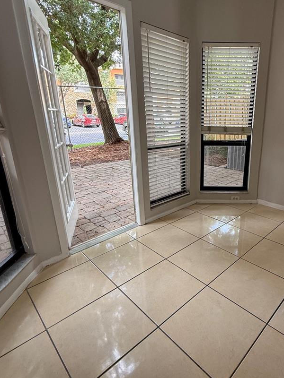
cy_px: 185
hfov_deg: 62.0
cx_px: 188
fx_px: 230
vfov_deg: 79.0
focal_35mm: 21
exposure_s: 1/99
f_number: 2.2
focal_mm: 2.22
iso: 80
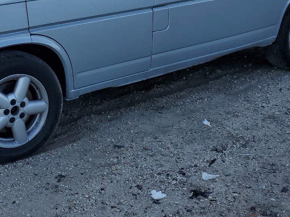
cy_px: 10
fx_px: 436
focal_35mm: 52
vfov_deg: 26.8
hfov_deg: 36.2
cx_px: 80
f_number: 1.5
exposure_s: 1/1429
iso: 50
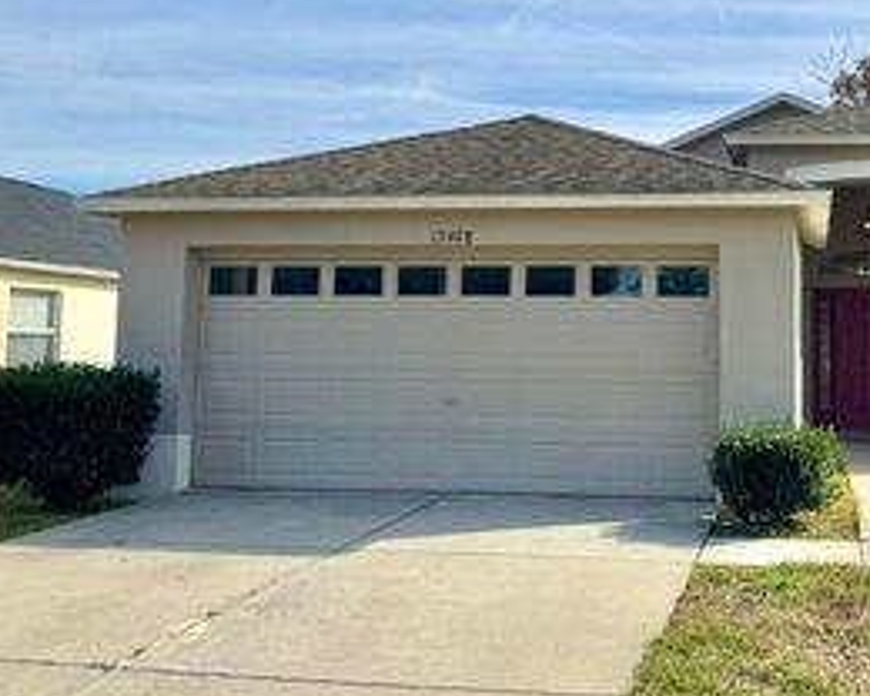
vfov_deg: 33.2
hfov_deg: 40.1
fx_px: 1159
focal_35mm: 45
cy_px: 253
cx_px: 646
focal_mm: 6.76
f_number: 1.78
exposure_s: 1/7092
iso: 80
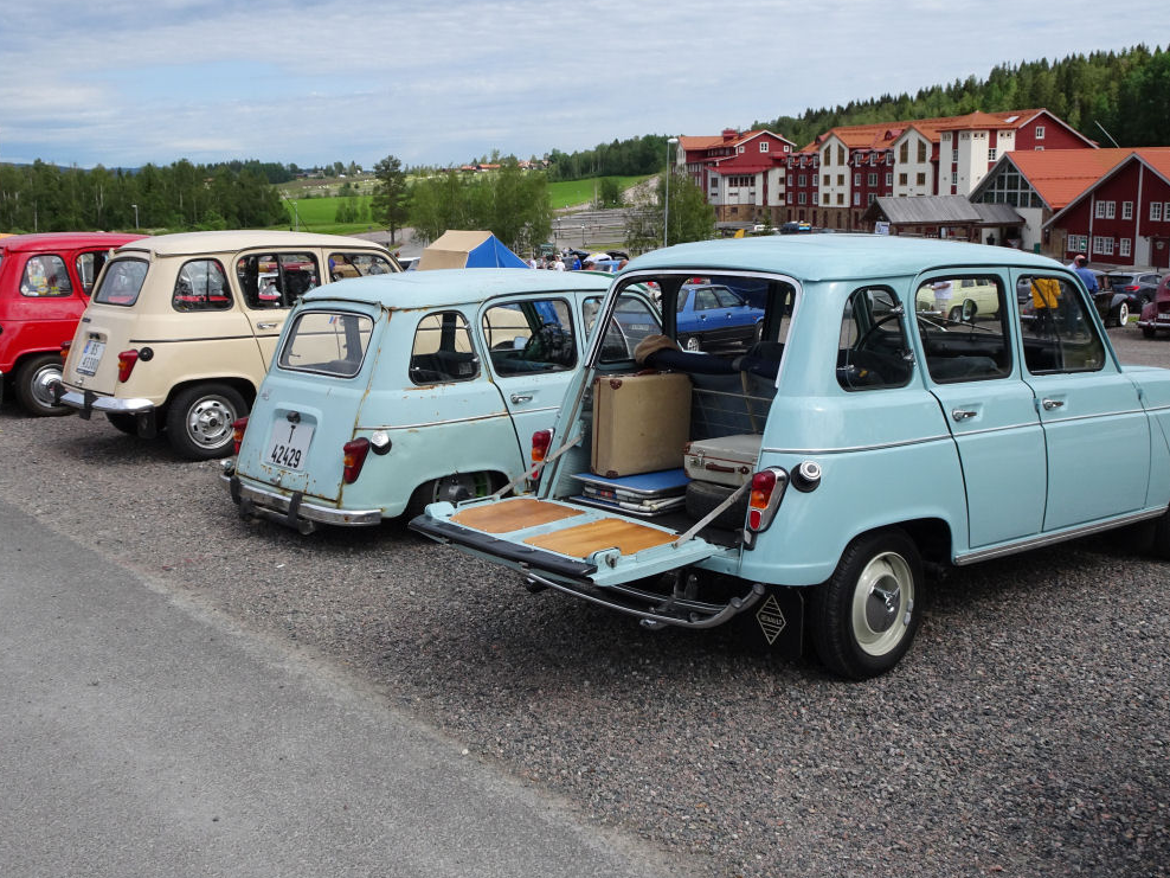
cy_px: 373
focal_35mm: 34
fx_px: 1149
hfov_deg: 53.9
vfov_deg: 41.7
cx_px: 534
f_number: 3.5
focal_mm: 4.75
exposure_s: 1/800
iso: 80
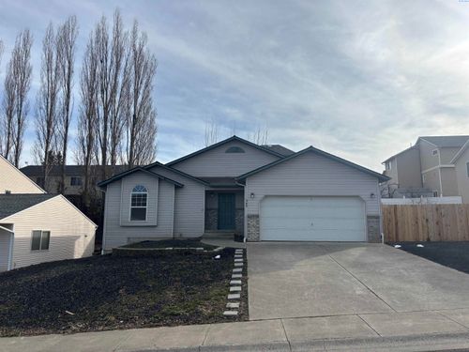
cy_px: 176
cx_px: 234
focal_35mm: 26
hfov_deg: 67.3
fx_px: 352
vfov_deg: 53.1
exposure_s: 1/5348
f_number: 1.6
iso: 50
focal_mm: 5.96
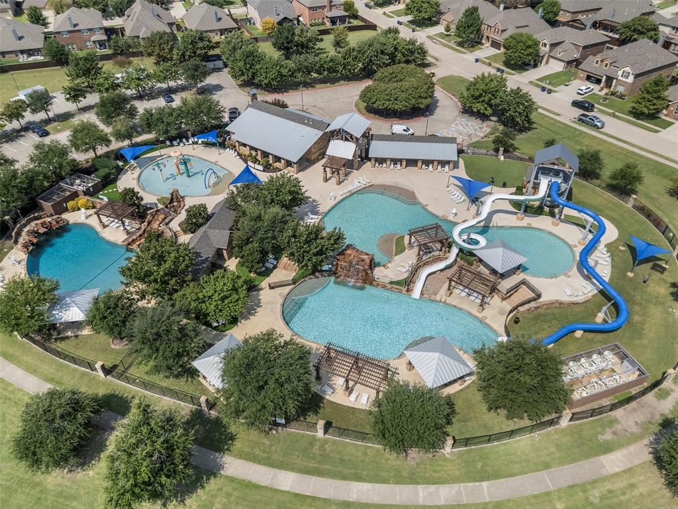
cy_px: 254
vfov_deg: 56.8
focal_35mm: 24
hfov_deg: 71.6
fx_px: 470
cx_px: 339
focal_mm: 6.72
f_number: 1.7
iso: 160
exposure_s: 1/5000
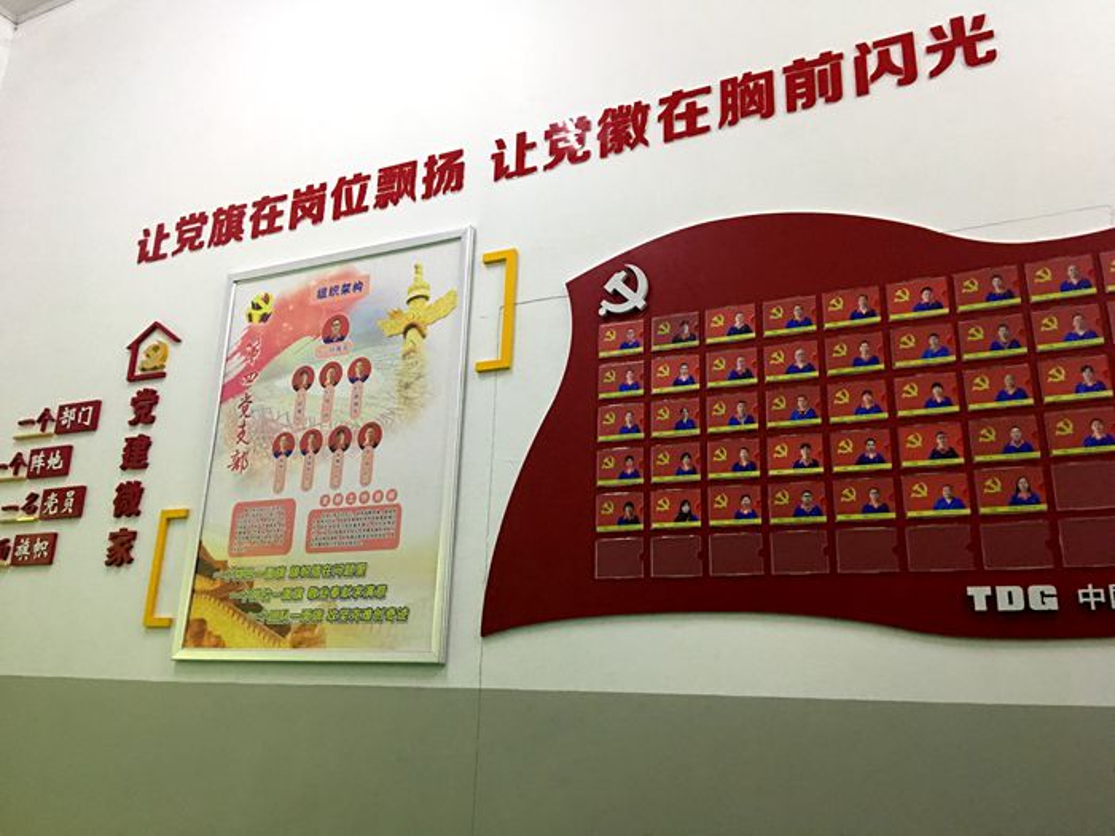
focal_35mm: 29
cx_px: 558
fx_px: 934
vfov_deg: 48.2
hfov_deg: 61.7
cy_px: 418
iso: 100
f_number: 2.2
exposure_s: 1/8
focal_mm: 4.15
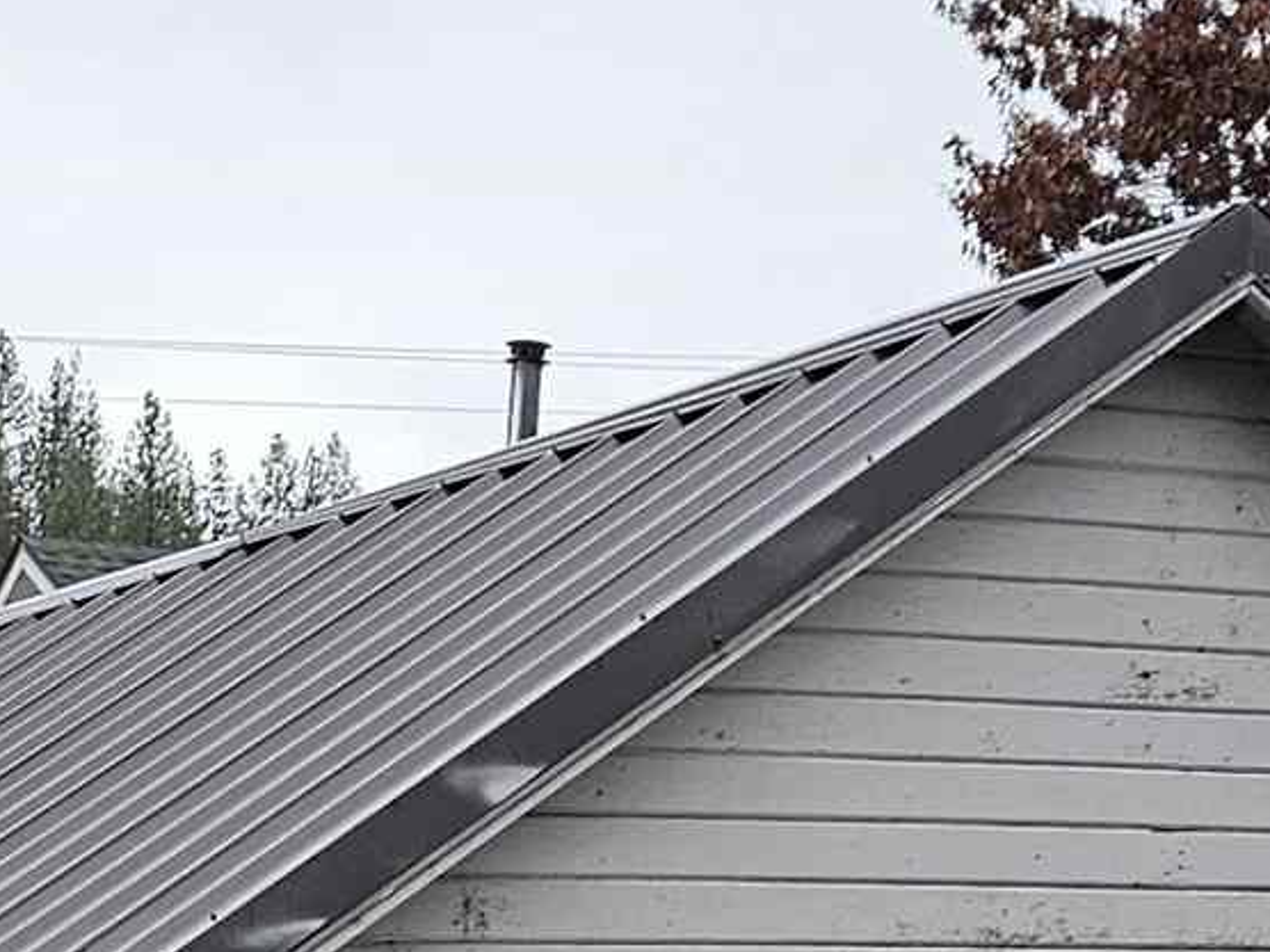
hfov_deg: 15.4
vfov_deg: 11.3
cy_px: 1292
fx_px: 4659
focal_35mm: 127
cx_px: 210
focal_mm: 5.4
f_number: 1.8
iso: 160
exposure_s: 1/120
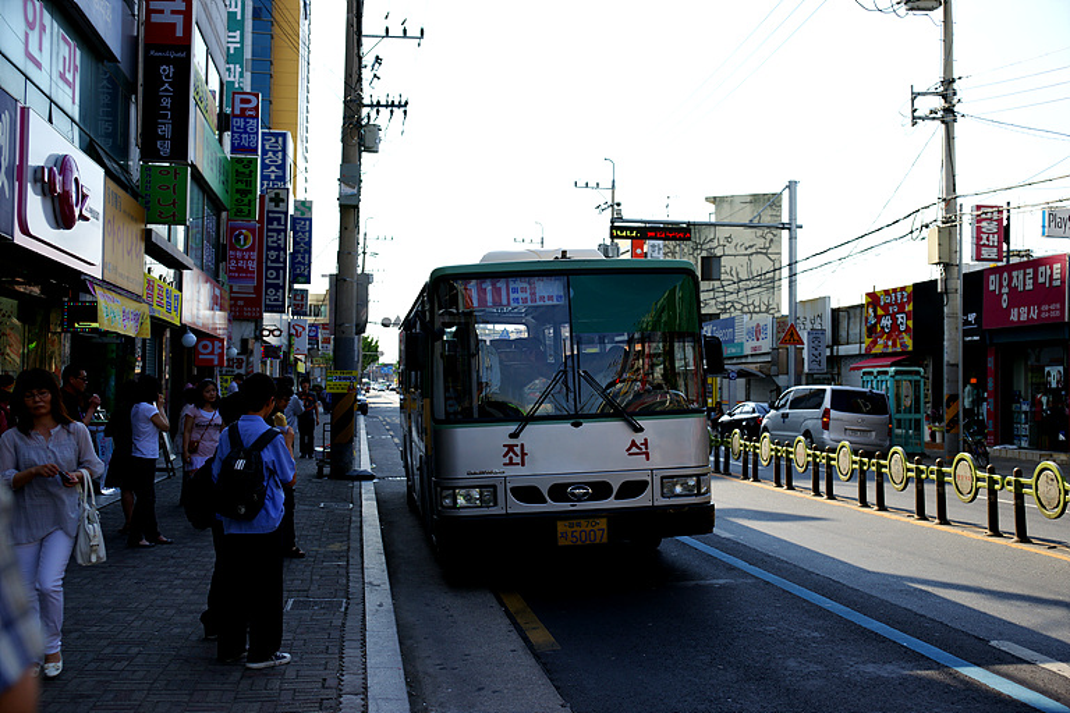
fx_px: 1189
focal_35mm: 40
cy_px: 356
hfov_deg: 48.5
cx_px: 535
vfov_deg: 33.4
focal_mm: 40
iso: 100
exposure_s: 1/640
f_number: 4
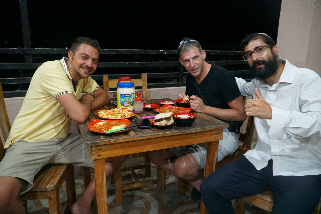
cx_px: 160
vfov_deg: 47.9
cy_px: 107
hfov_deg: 67.4
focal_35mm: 27
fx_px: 241
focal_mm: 18
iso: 6400
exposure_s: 1/40
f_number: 4
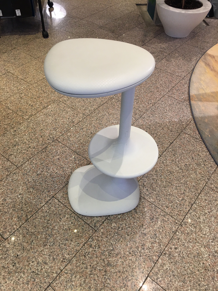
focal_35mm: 29
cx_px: 109
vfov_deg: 61.7
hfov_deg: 48.2
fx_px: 244
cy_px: 146
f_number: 2.2
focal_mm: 4.15
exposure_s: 1/33
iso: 50
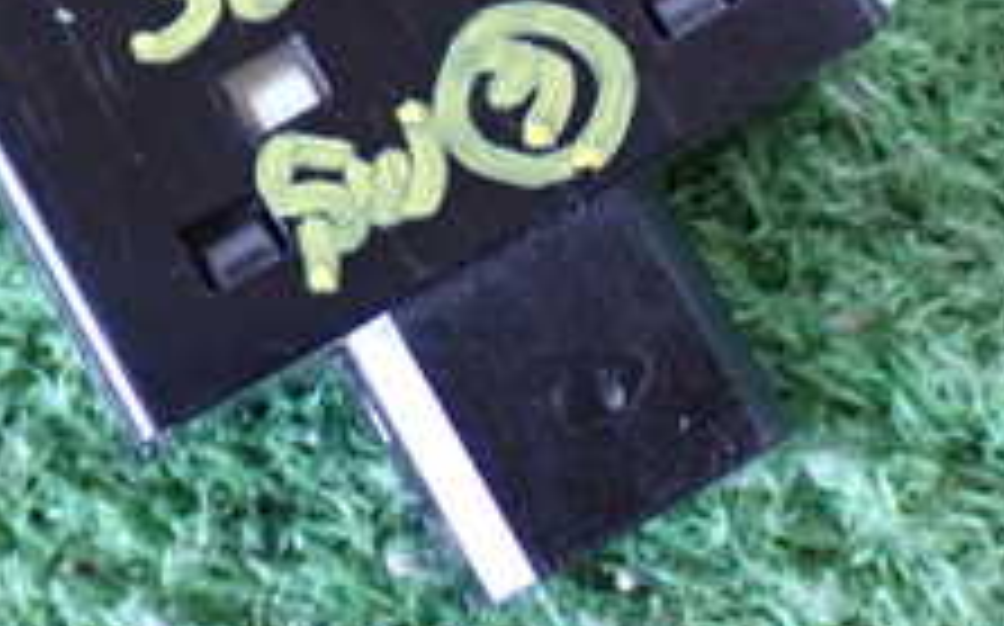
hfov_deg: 15.6
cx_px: 441
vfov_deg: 9.6
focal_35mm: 134
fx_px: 3664
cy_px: -95
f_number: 3.1
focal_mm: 8.4
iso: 800
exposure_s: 1/20
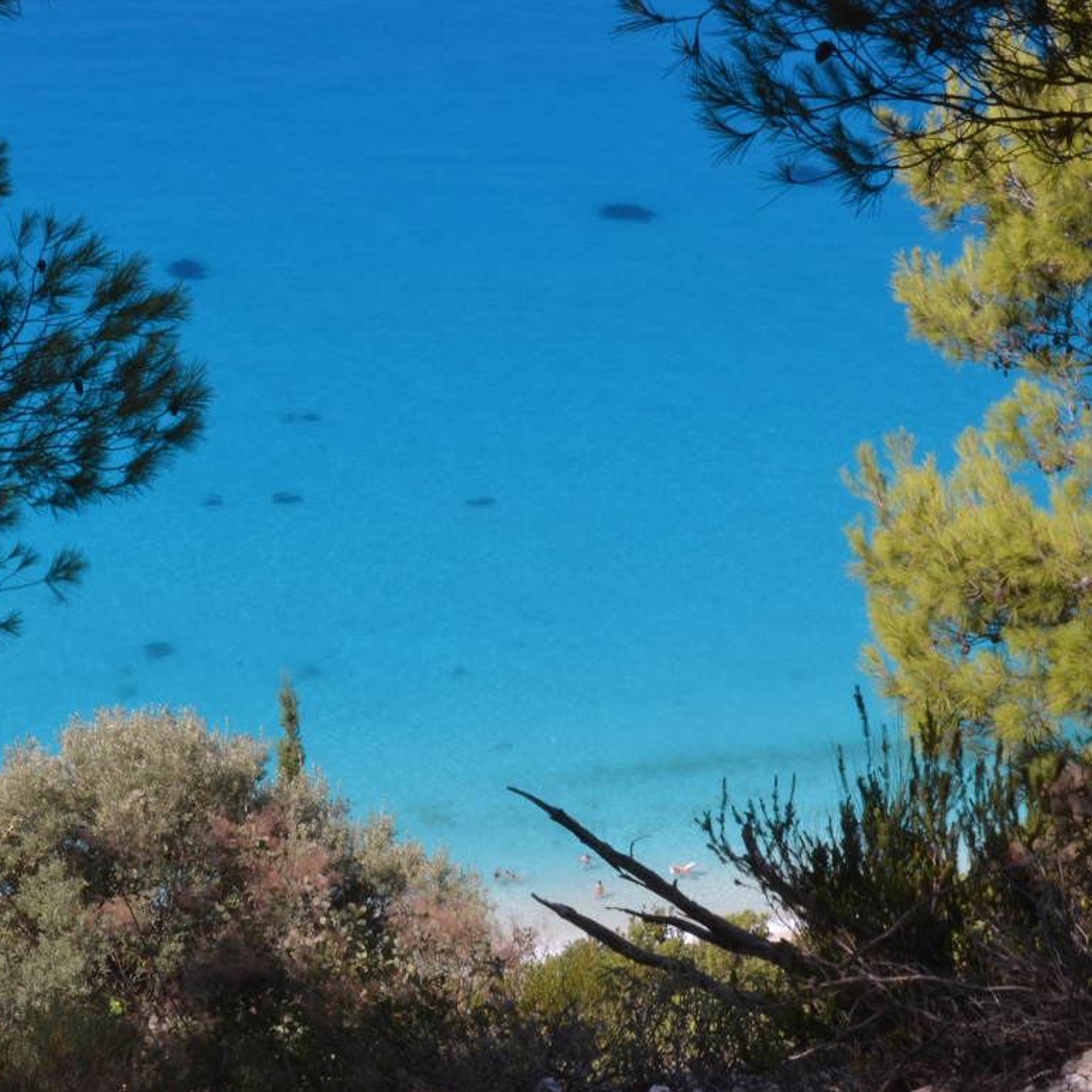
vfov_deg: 18.9
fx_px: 3284
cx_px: 404
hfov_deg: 18.8
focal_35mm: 92
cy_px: 449
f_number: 32
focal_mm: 40
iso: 100
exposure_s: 1/4
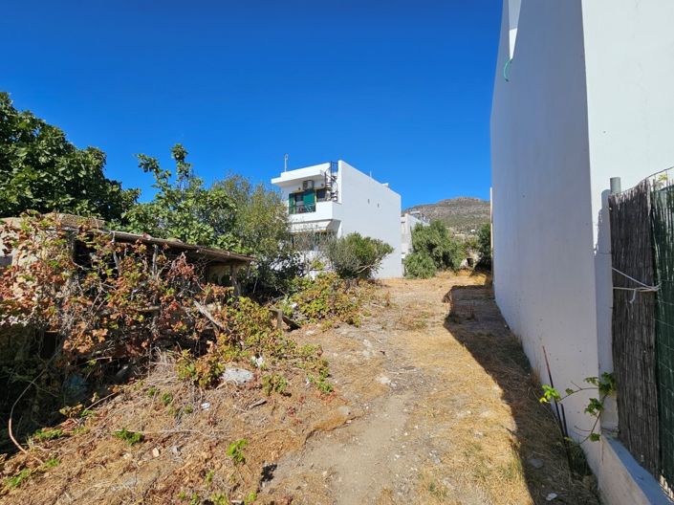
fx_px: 253
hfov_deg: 106.2
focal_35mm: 13
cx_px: 337
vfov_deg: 89.9
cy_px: 252
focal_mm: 2.2
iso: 50
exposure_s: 1/3309
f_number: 2.2
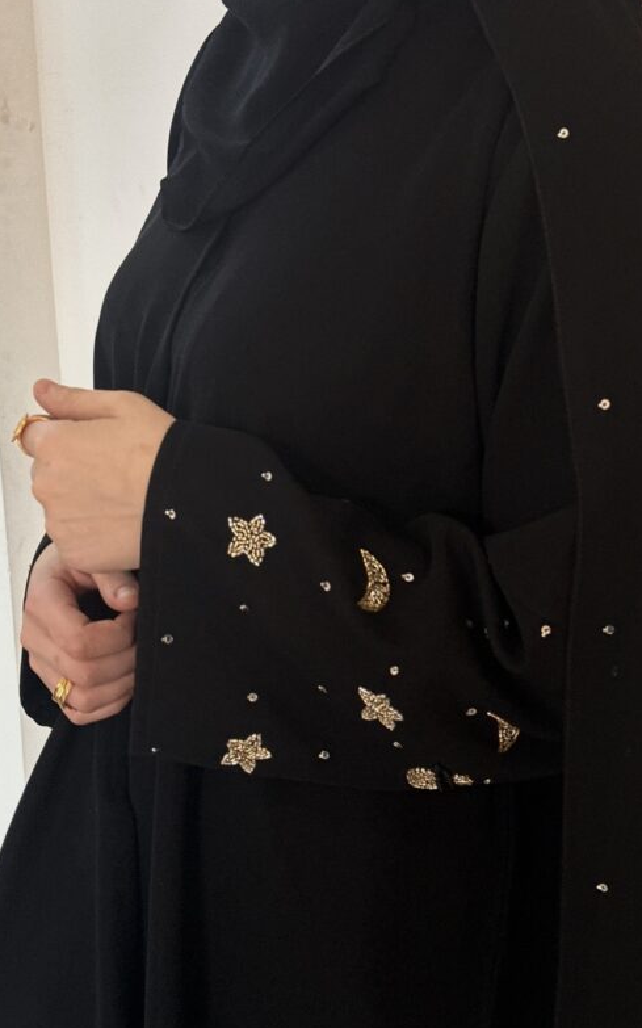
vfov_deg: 38.9
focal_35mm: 52
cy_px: 511
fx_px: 1457
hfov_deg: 24.8
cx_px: 389
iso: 250
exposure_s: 1/33
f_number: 1.78
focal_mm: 6.86
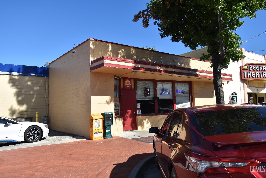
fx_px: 222
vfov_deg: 43.6
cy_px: 89
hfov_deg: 61.9
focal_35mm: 30
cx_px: 133
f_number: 8
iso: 100
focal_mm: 20
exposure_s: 1/250
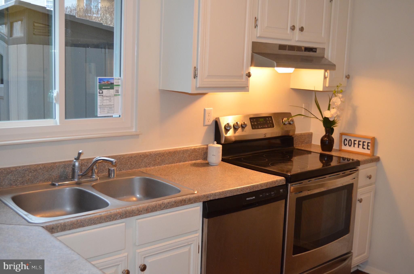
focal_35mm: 39
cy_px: 137
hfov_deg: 49.6
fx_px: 448
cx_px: 207
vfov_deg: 34.1
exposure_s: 1/60
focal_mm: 26
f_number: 4.2
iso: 1400
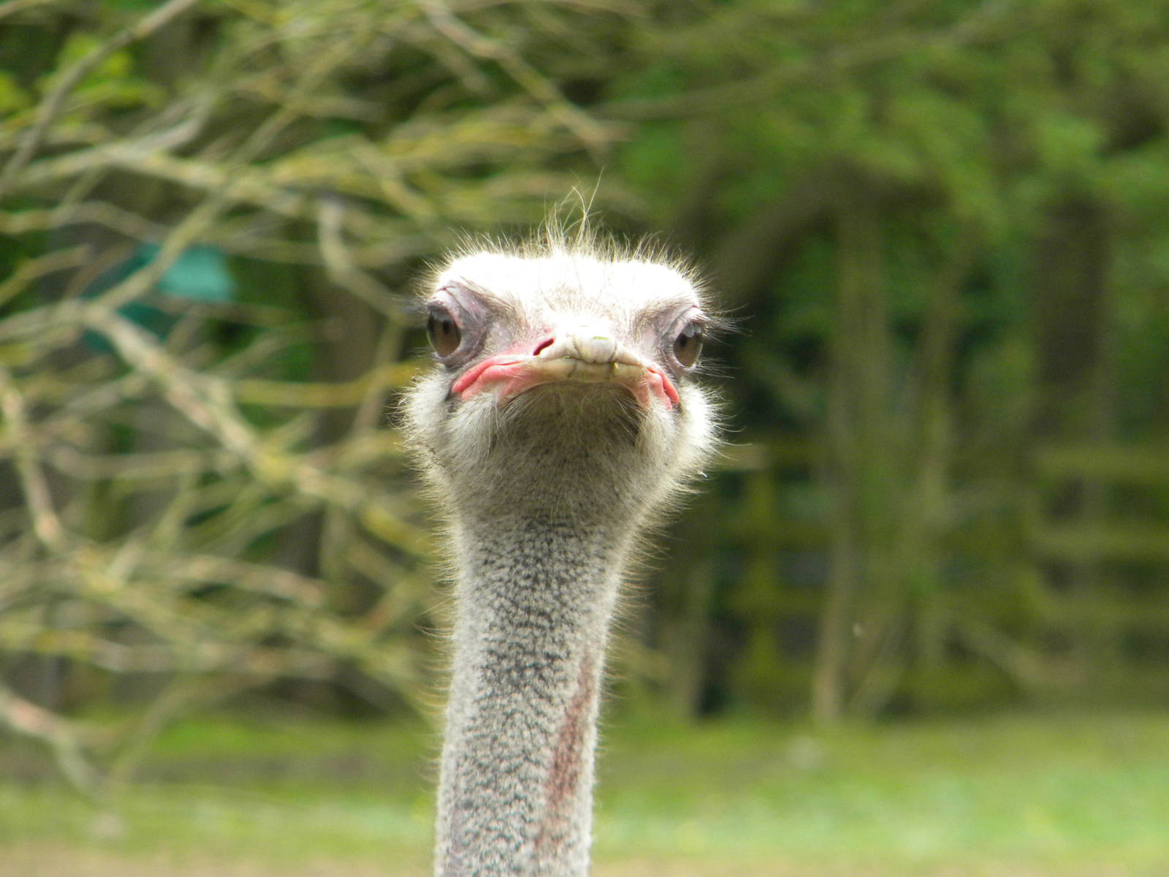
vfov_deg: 3.6
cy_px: 438
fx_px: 13981
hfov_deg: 4.8
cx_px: 584
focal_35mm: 414
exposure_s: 1/250
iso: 296
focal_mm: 75
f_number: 5.4
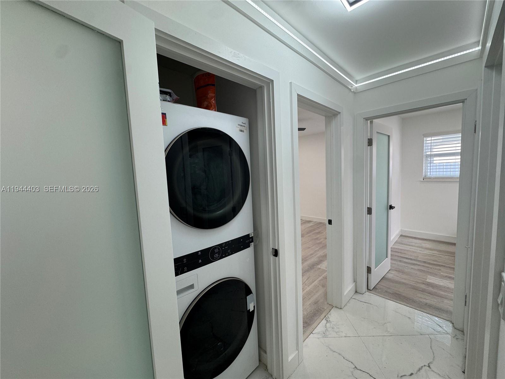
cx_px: 252
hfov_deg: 102.1
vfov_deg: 85.7
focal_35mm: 14
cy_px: 190
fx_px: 204
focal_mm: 2.22
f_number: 2.2
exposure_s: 1/99
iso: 100
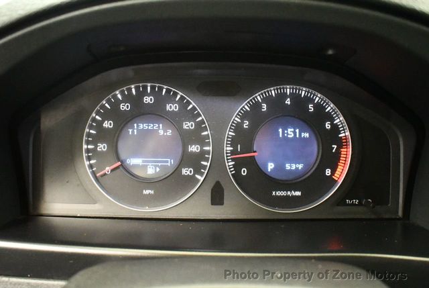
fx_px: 430
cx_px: 214
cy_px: 144
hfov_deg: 53.1
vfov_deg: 37.0
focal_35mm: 36
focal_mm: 18
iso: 8000
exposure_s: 1/60
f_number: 3.5
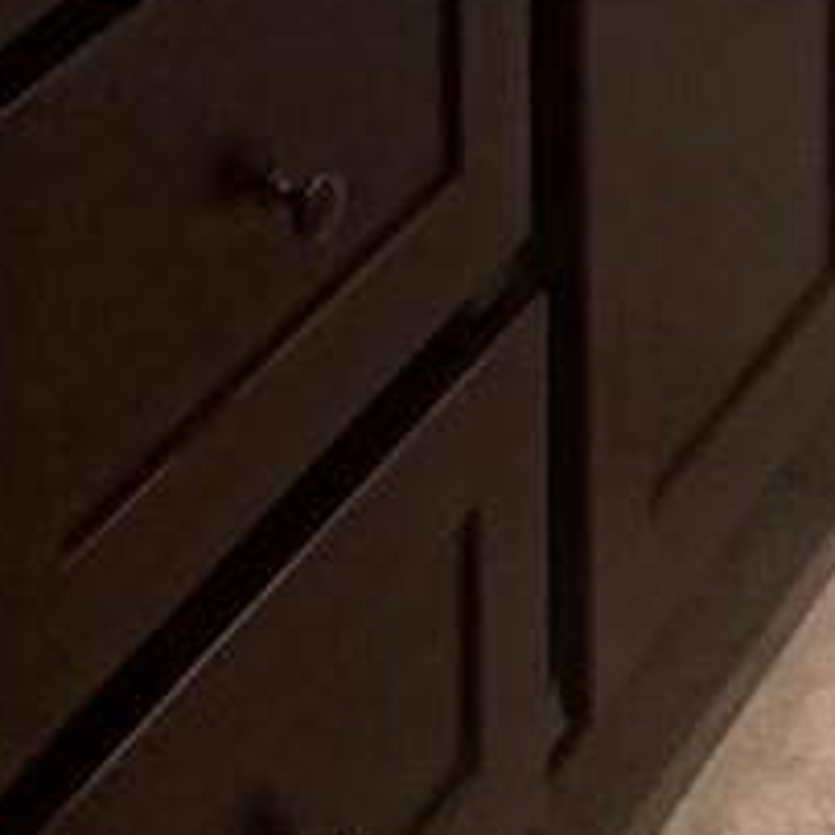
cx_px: 399
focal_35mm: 125
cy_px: -1510
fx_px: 3411
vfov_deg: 10.6
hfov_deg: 14.0
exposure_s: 1/120
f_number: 2.2
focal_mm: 2.22
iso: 250
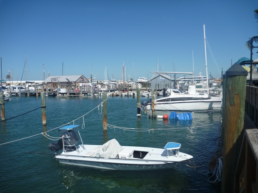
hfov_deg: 63.4
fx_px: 209
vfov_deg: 49.7
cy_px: 96
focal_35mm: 28
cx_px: 129
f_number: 10
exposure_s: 1/160
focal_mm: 4.9
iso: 80
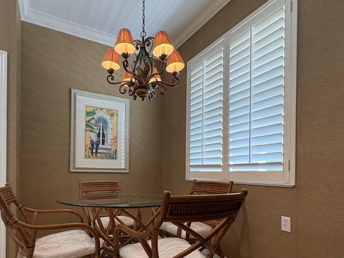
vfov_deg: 61.8
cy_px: 173
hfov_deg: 78.4
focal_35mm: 21
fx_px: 209
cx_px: 145
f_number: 2.2
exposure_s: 1/120
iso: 250
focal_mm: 2.22
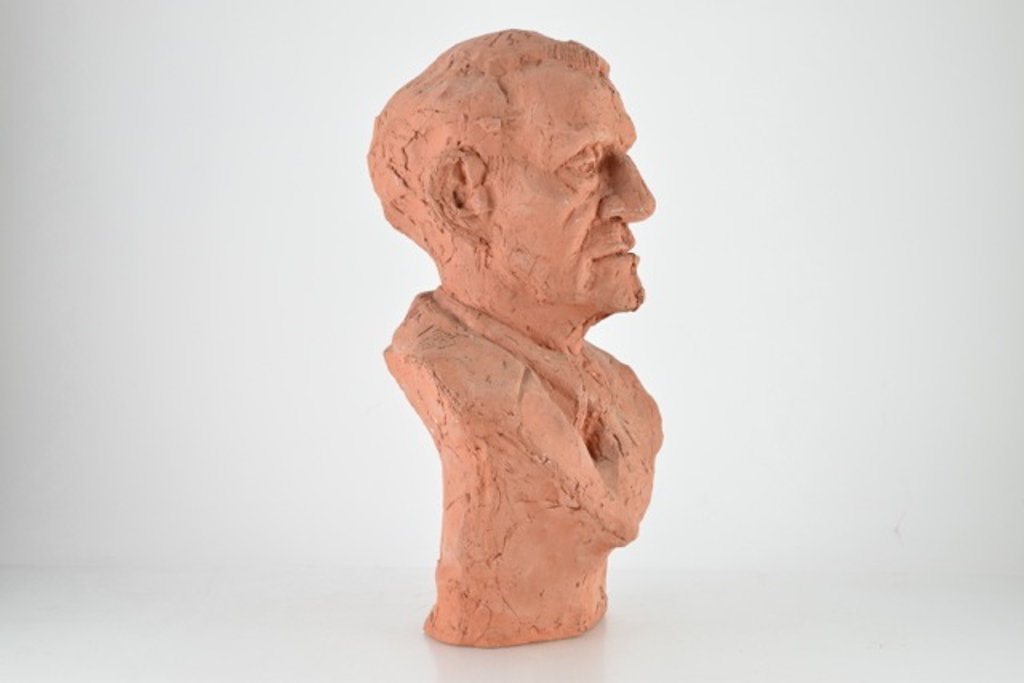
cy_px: 342
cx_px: 512
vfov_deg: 20.2
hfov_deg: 29.9
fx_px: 1920
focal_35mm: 68
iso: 800
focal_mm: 45
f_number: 6.3
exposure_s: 1/125
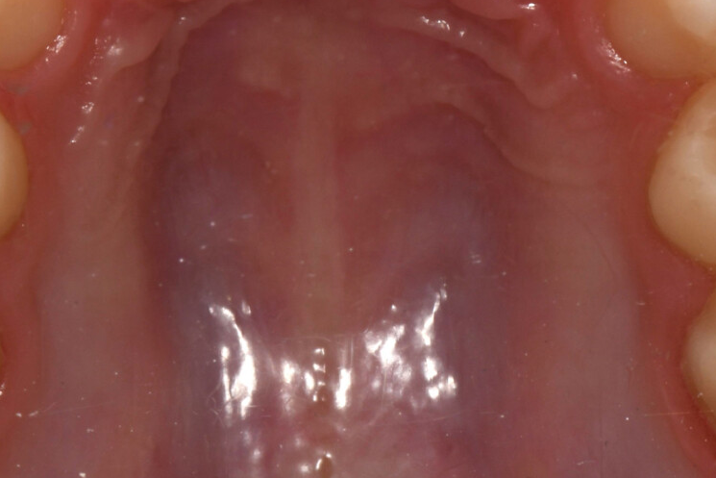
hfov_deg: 7.4
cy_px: 148
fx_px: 5530
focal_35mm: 278
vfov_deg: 4.9
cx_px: 341
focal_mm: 105
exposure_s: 1/200
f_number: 36
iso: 200
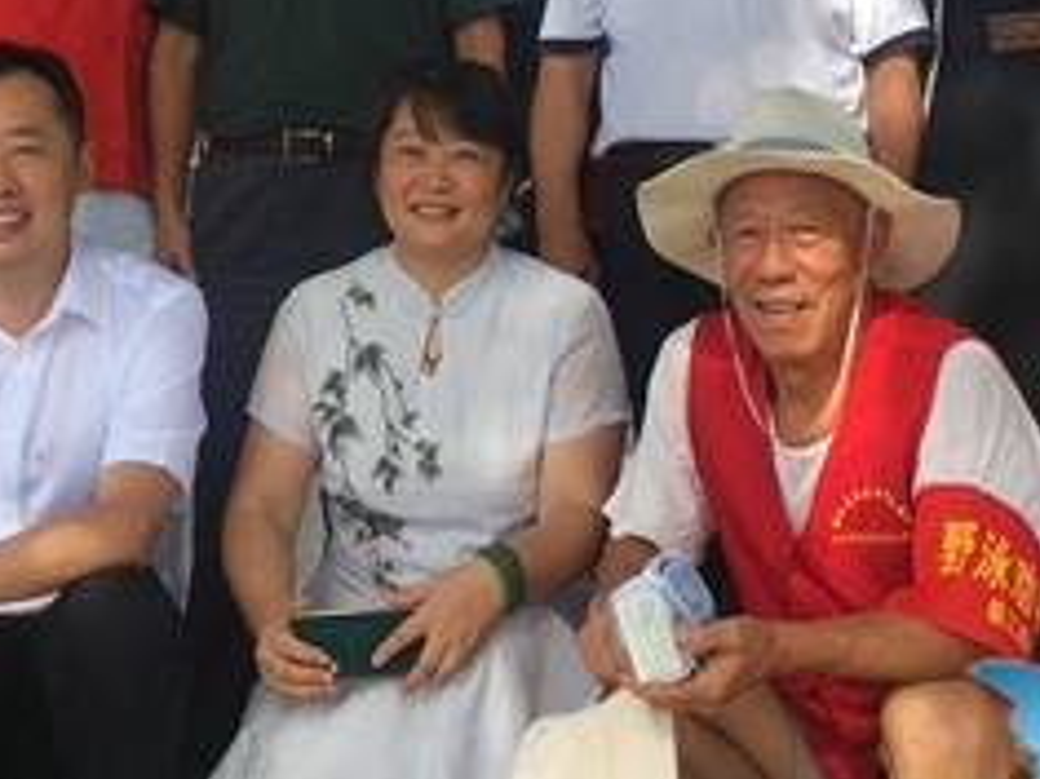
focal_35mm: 79
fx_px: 2372
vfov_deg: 18.1
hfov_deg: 24.7
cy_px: -35
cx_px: 478
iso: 25
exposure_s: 1/379
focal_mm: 4.15
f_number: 2.2
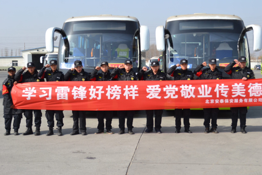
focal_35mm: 54
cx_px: 131
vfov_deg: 25.1
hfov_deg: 36.9
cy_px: 88
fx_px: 393
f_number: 7.1
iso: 100
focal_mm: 36
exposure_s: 1/200
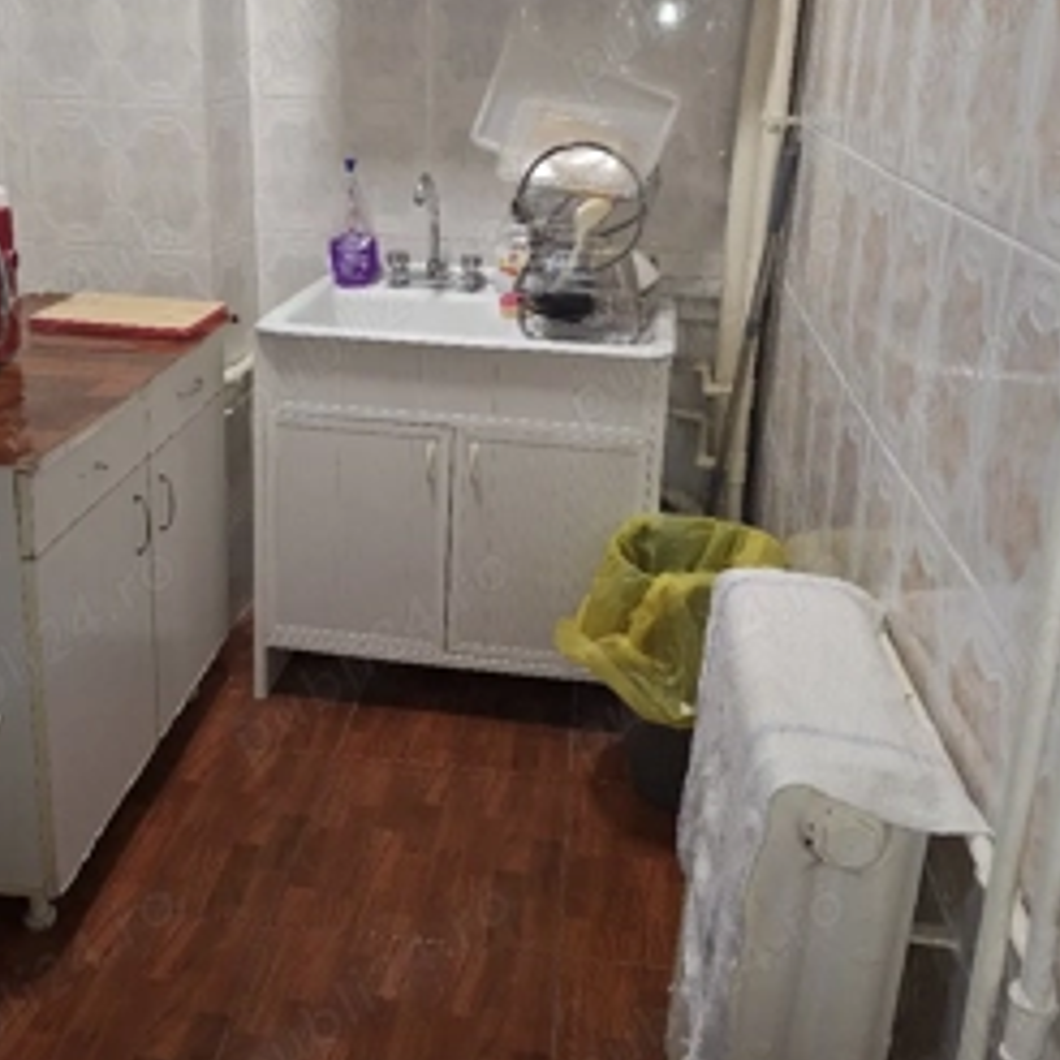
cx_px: 457
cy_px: 371
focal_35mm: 33
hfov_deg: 49.6
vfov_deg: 49.1
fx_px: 1143
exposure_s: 1/50
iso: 25
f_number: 1.8
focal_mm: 5.54
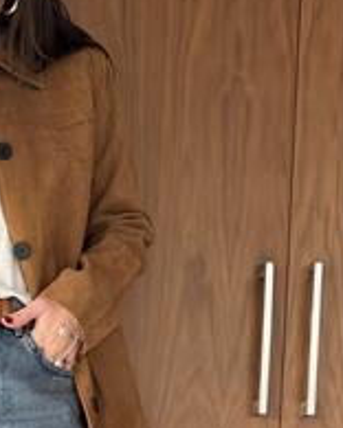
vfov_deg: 25.9
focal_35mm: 64
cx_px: -18
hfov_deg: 22.7
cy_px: 534
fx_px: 812
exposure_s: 1/75
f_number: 1.78
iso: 200
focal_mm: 6.76
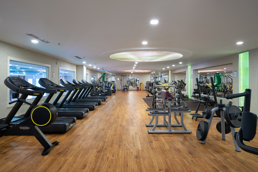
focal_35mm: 22
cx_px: 129
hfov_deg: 78.6
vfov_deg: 57.2
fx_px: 158
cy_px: 86
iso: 50
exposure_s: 1/3
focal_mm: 22
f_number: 8
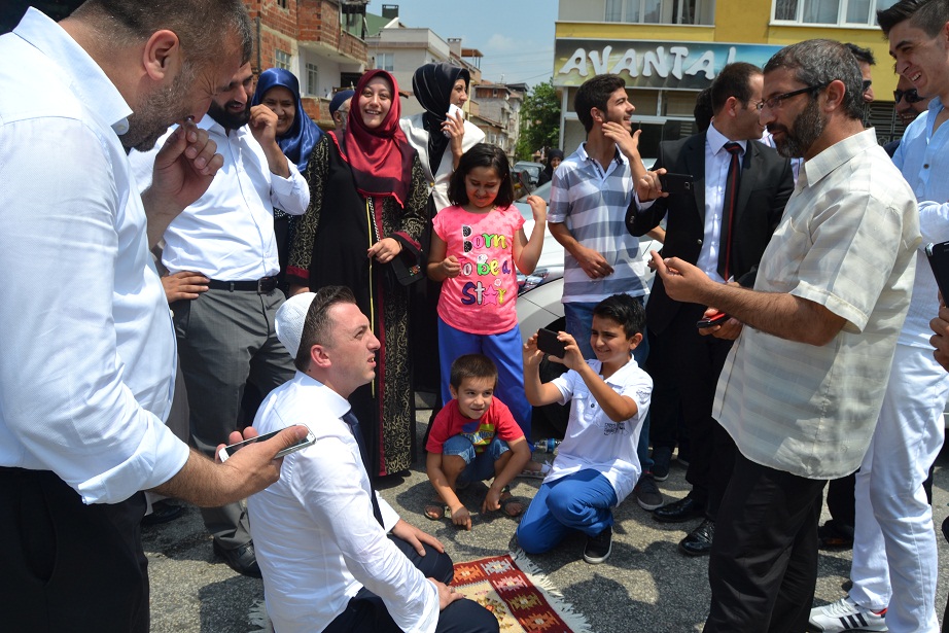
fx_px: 712
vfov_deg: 47.9
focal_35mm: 27
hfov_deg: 67.4
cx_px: 474
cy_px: 316
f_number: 8
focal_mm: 18
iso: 100
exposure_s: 1/250
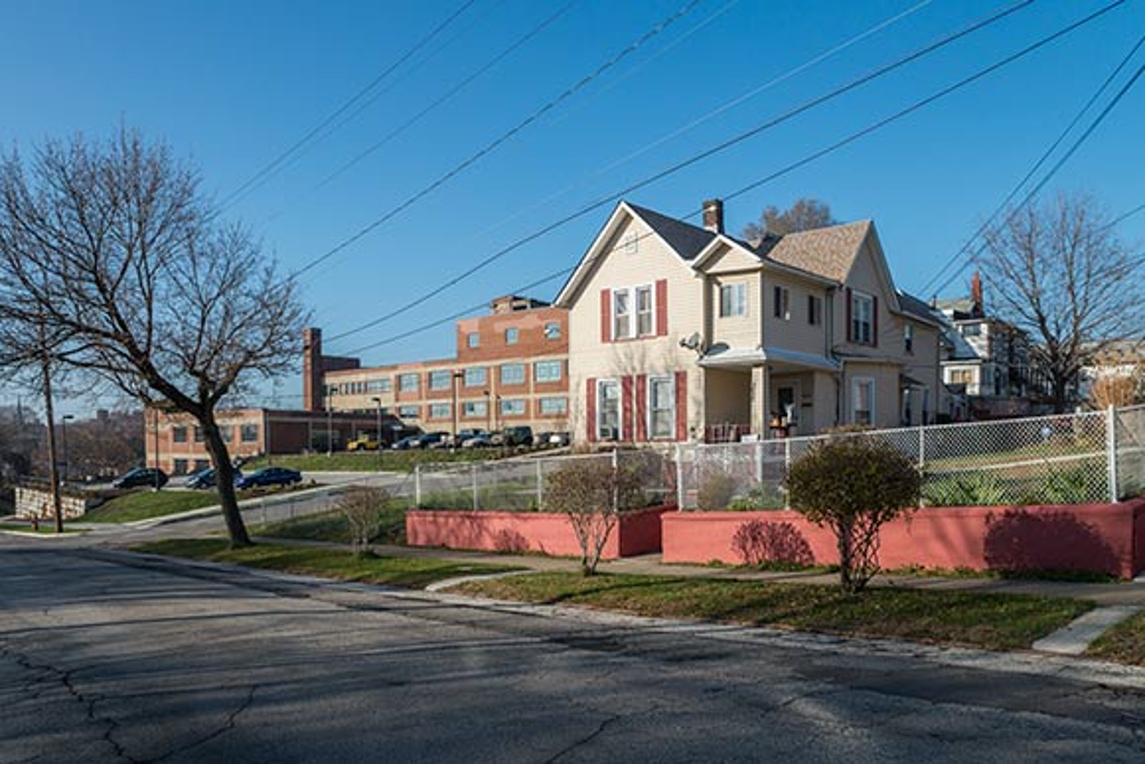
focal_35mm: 24
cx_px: 572
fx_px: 763
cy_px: 382
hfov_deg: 73.7
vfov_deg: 53.2
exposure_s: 1/2000
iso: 400
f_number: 9.5
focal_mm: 24
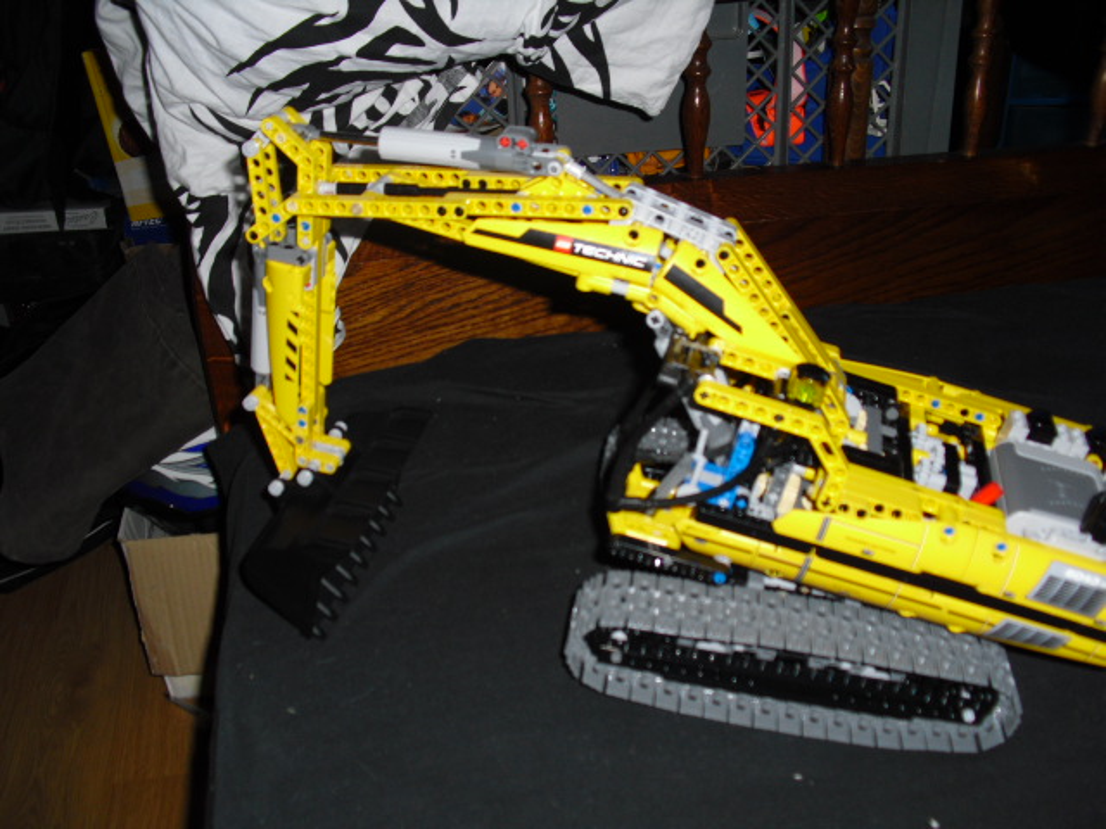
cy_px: 414
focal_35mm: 36
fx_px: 1150
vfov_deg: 39.7
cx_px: 553
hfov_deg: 51.4
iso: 100
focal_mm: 6.3
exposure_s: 1/60
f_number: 3.1
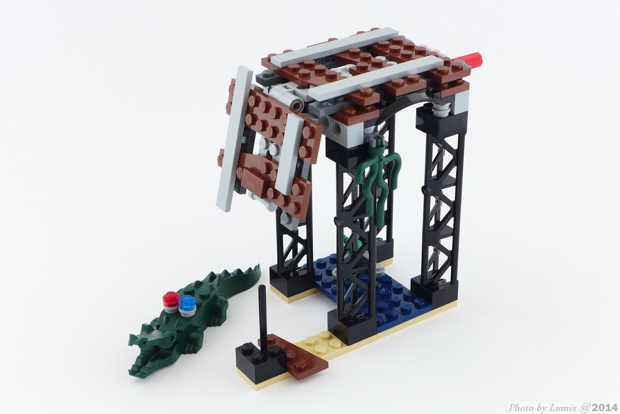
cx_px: 310
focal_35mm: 65
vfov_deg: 20.9
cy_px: 207
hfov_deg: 30.9
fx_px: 1120
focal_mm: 12.8
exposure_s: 1/10
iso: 80
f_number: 4.5
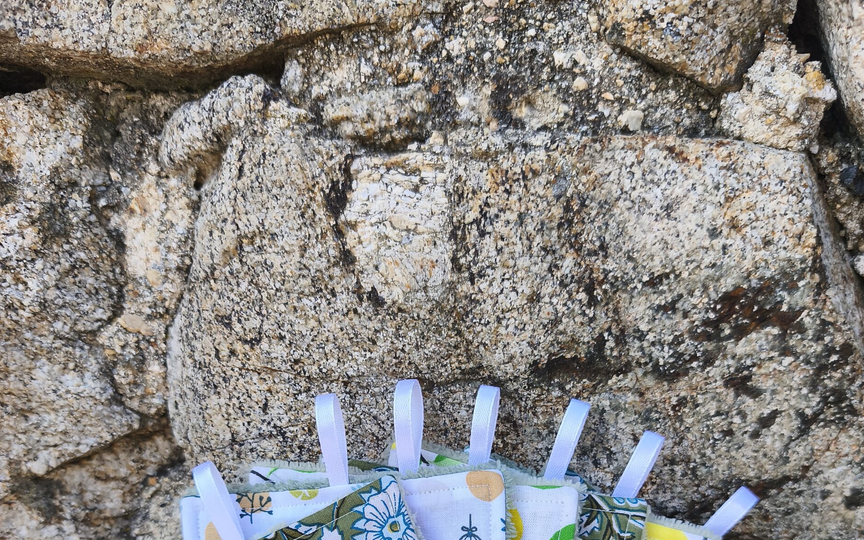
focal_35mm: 33
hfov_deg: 58.1
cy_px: 507
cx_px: 434
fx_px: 777
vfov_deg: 35.6
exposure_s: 1/129
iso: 50
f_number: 1.65
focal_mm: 6.18
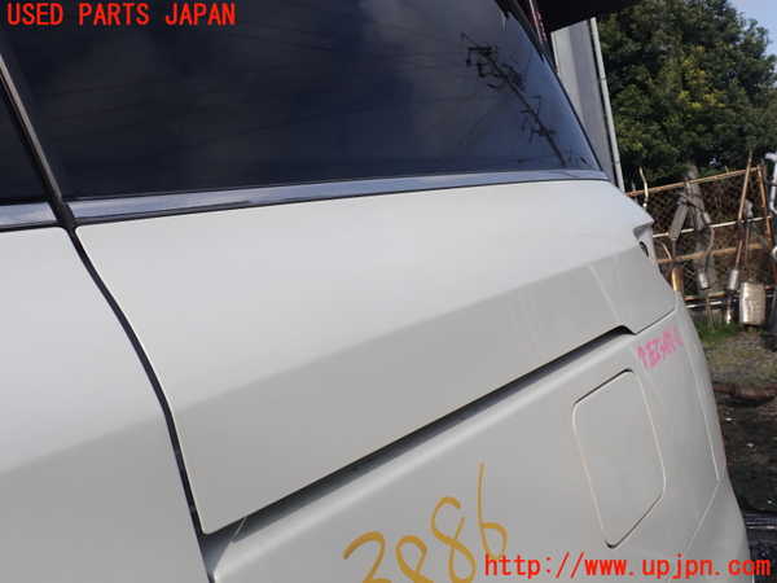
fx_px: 673
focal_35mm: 30
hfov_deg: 60.0
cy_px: 292
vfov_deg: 46.8
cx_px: 388
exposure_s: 1/200
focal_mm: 5.4
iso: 100
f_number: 9
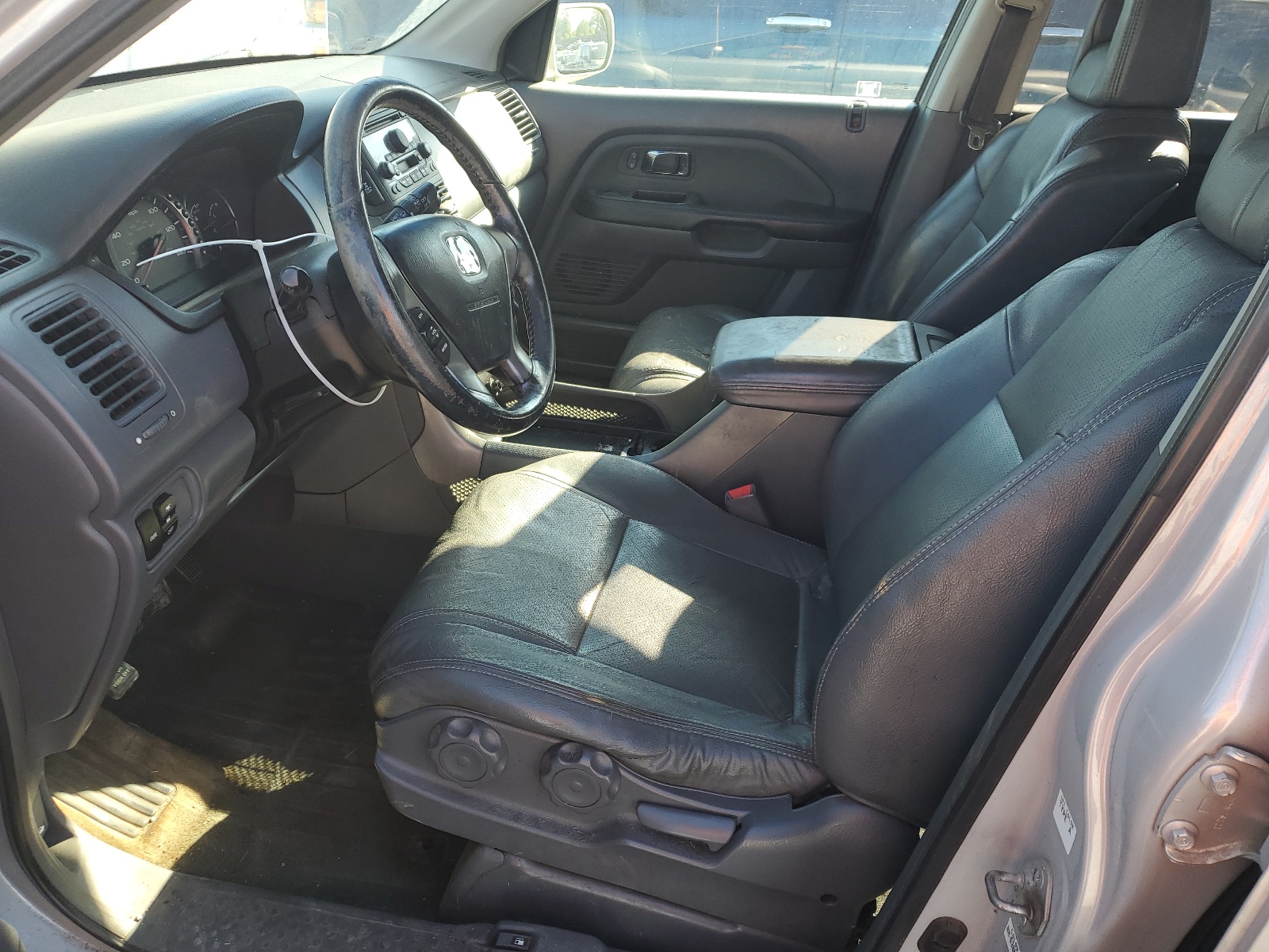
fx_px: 953
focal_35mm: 26
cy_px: 476
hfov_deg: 67.3
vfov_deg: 53.1
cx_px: 634
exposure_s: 1/263
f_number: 1.5
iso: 50
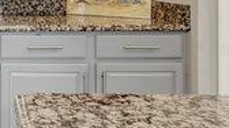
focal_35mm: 65
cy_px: -17
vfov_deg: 17.7
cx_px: -93
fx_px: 394
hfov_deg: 26.0
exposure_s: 1/15
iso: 1250
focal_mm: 16
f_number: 8
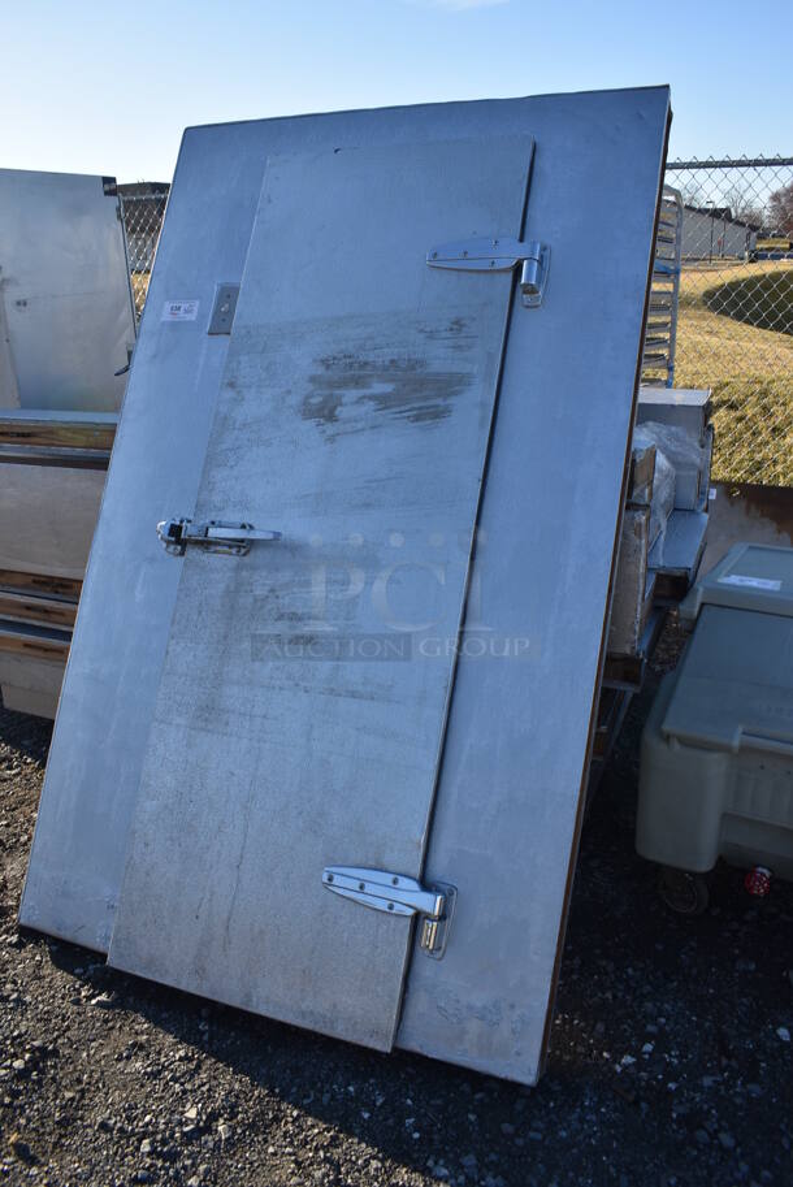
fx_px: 891
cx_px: 396
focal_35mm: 27
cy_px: 594
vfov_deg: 67.3
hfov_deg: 48.0
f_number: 8
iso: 180
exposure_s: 1/250
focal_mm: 18
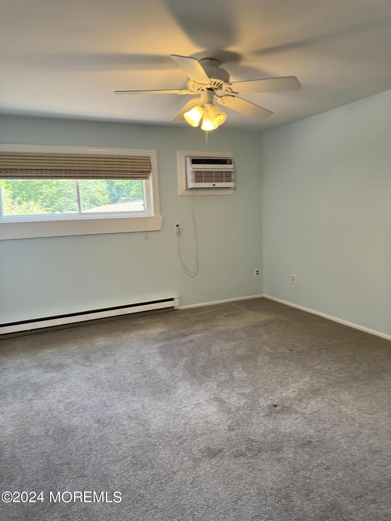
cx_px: 196
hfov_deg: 56.8
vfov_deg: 71.6
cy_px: 260
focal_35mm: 24
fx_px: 361
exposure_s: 1/60
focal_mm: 6.76
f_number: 1.78
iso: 125
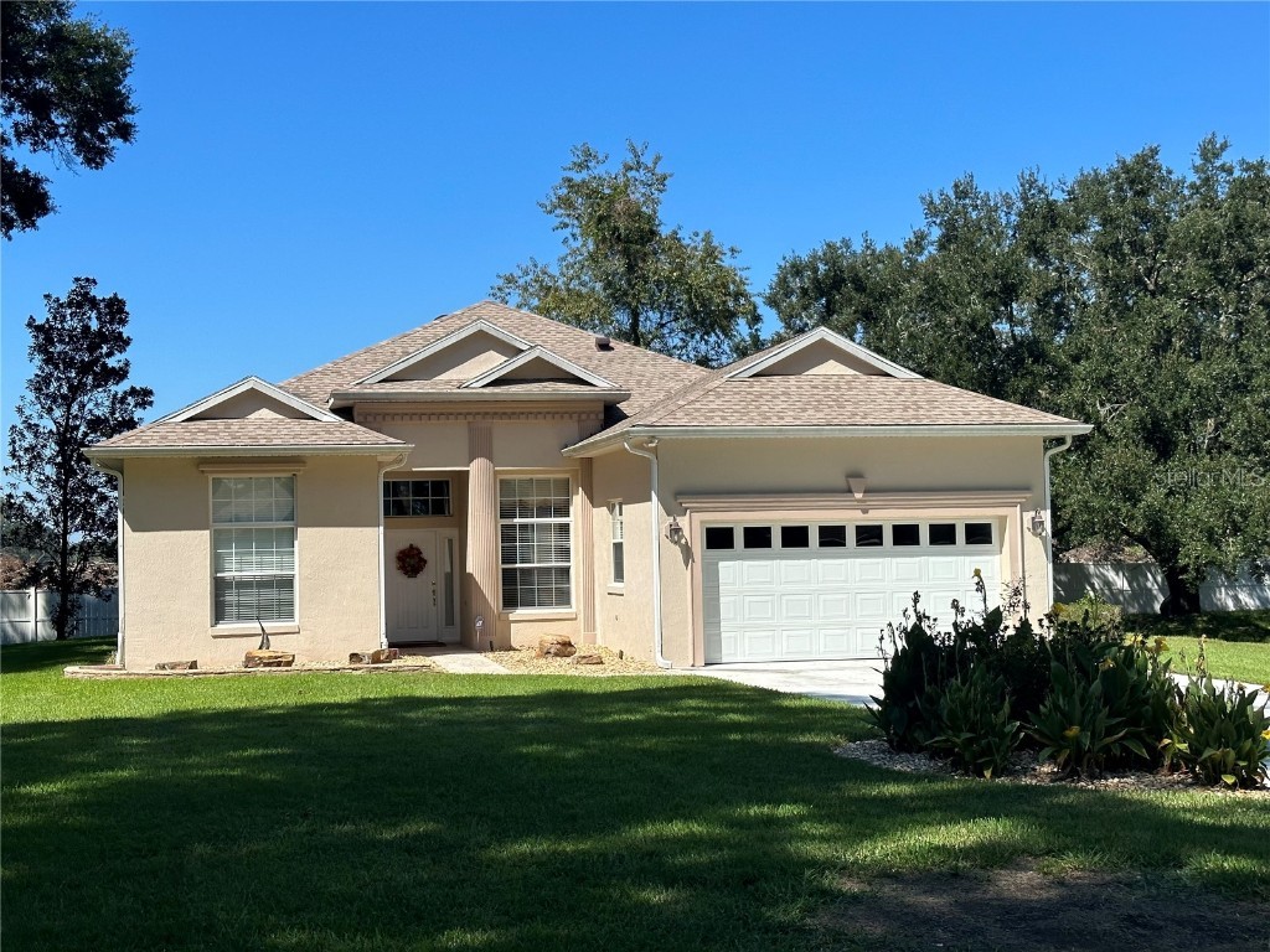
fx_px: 1761
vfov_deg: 30.3
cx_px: 635
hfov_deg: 39.7
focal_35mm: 48
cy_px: 476
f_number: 1.78
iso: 64
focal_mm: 6.86
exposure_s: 1/4184
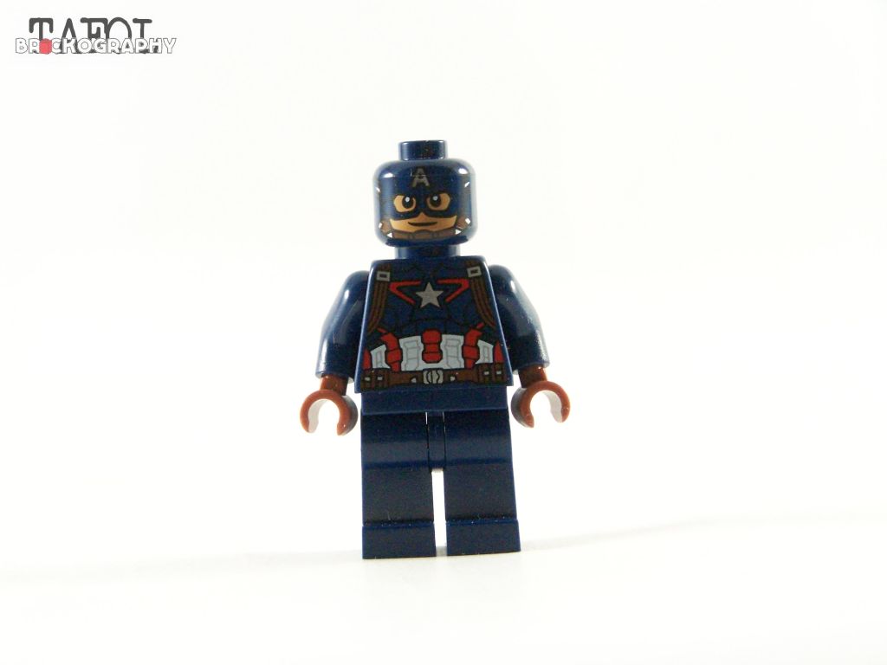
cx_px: 444
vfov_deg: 15.7
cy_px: 332
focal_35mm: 94
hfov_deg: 20.9
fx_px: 2409
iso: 400
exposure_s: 1/60
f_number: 3.6
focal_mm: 15.6
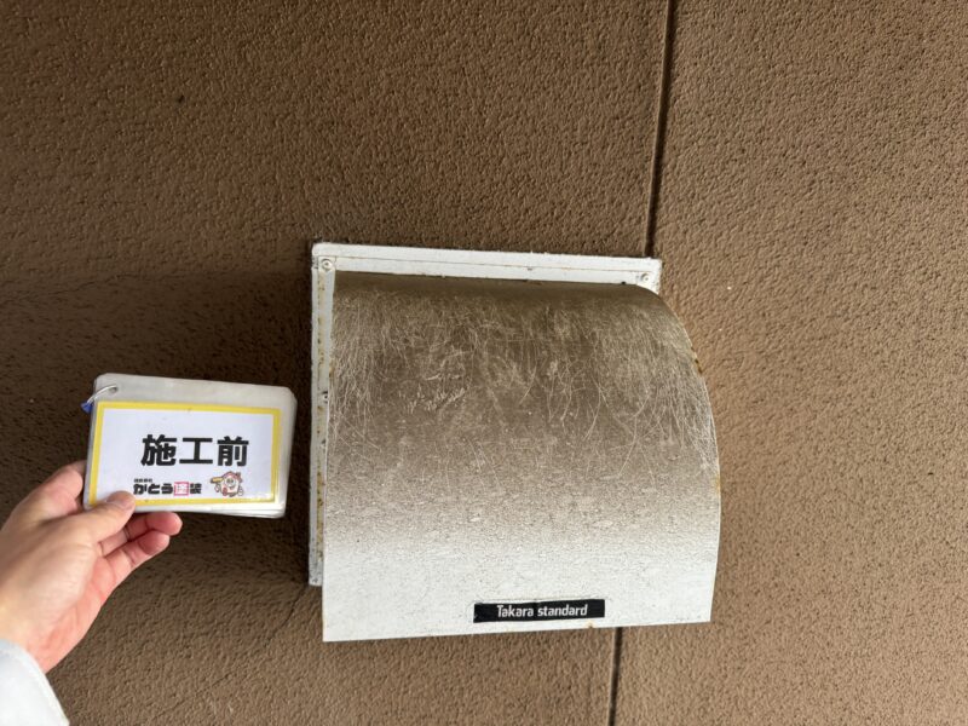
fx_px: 671
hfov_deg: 71.6
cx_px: 484
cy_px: 363
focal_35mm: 24
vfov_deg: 56.8
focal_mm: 6.86
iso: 200
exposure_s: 1/63
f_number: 1.78
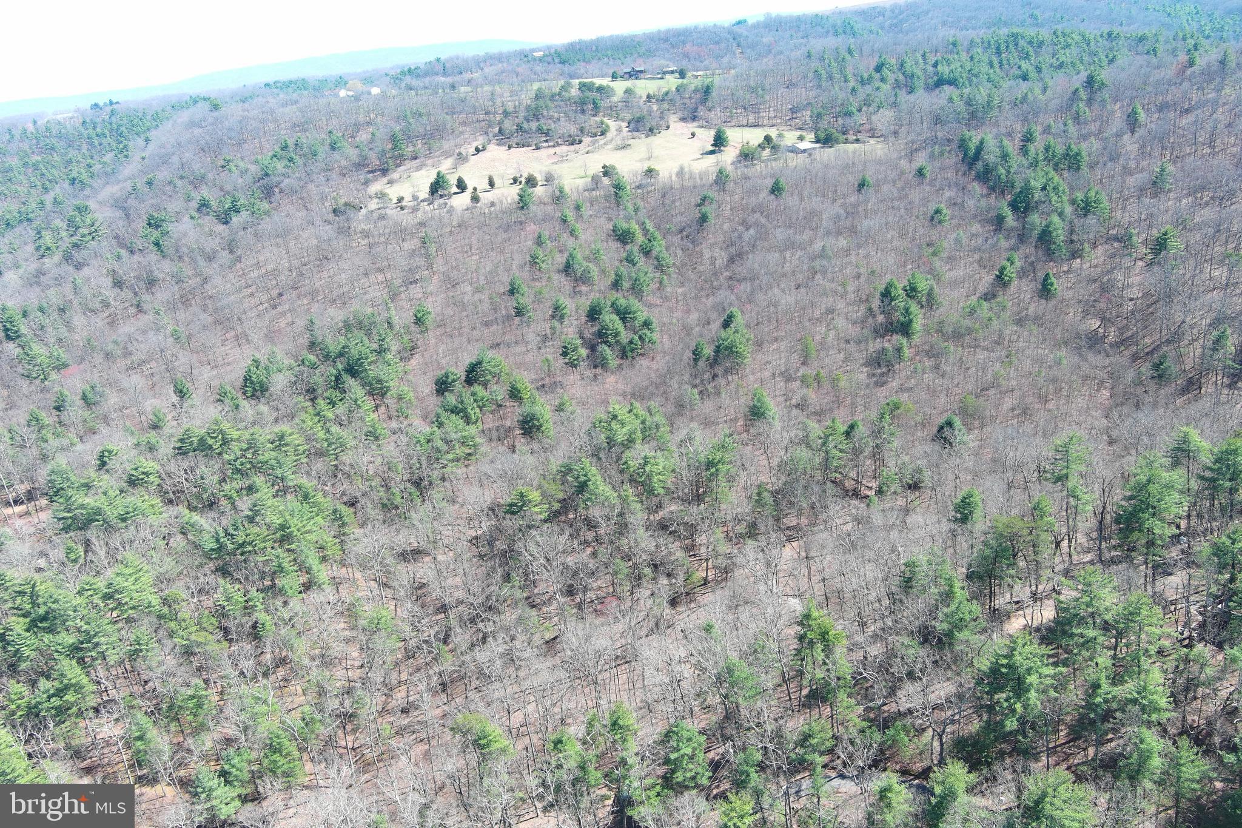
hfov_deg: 63.7
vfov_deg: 45.0
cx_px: 621
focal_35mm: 29
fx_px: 1000
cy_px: 414
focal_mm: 10.57
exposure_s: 1/243
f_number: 2.8
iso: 100
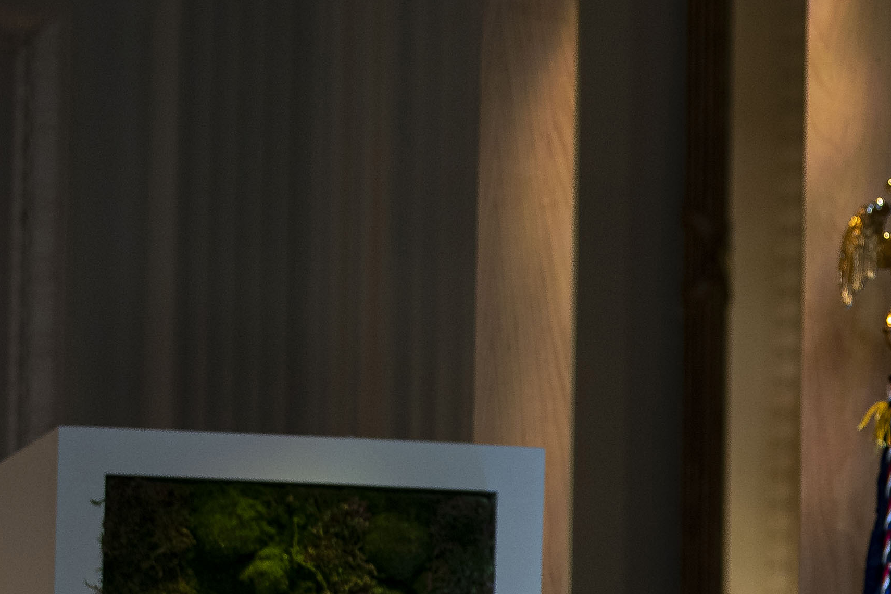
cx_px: 1040
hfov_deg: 5.9
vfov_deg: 3.9
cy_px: 697
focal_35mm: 350
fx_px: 8663
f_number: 2.8
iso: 640
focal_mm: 102
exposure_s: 1/200
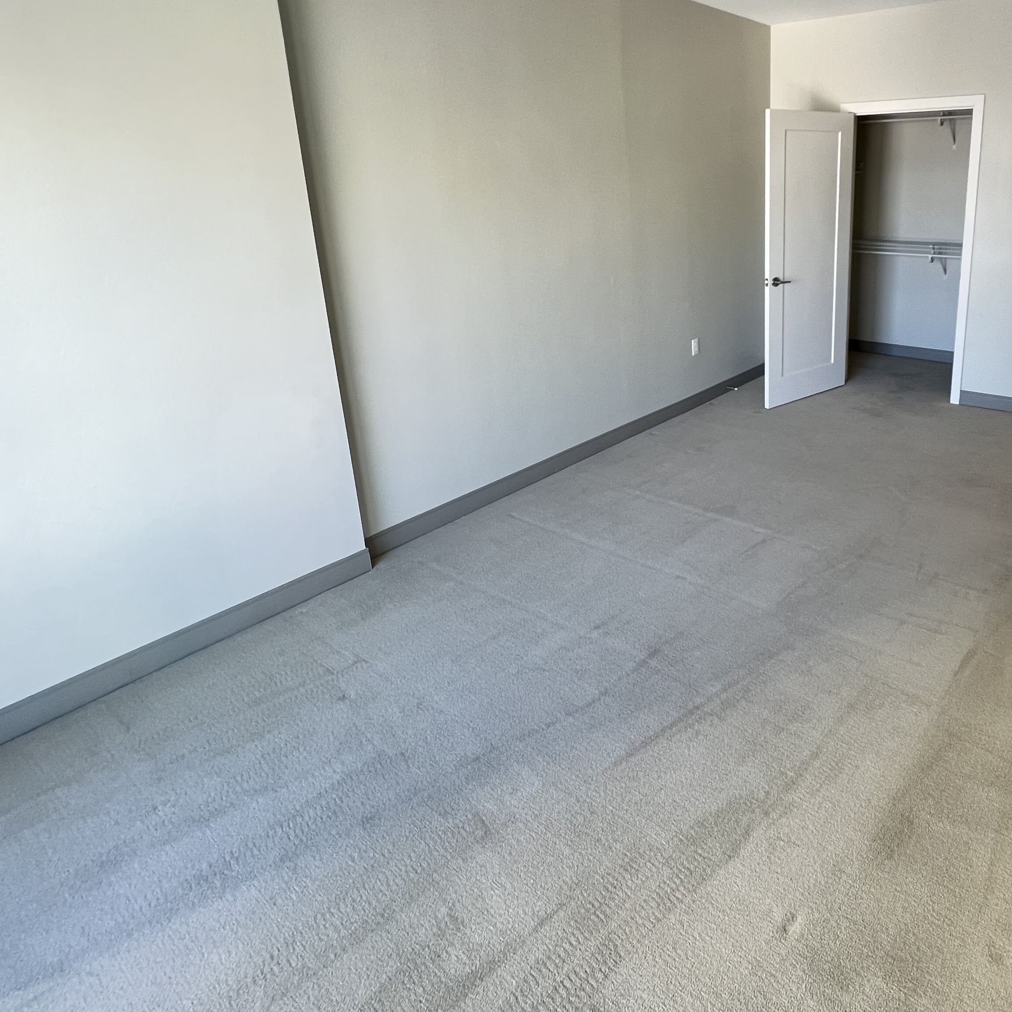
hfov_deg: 71.5
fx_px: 662
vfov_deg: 73.2
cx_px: 713
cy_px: 363
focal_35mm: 20
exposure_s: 1/121
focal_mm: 1.57
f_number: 1.8
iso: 250
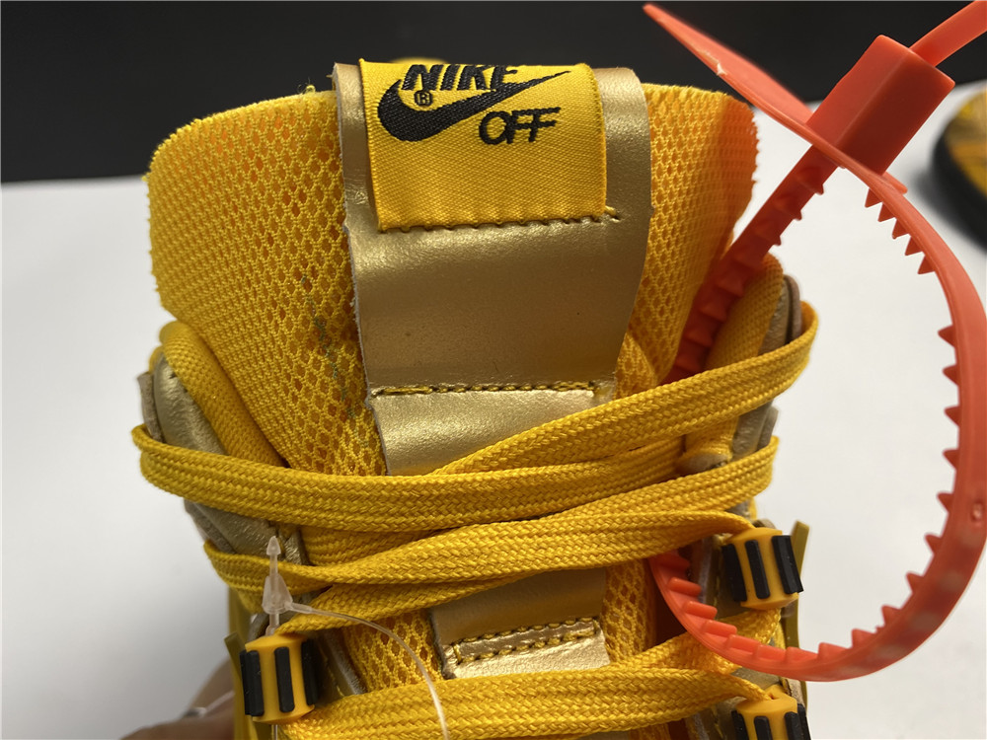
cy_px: 370
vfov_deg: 53.1
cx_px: 494
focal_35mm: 26
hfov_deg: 67.3
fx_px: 741
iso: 50
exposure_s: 1/100
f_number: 1.8
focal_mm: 4.25
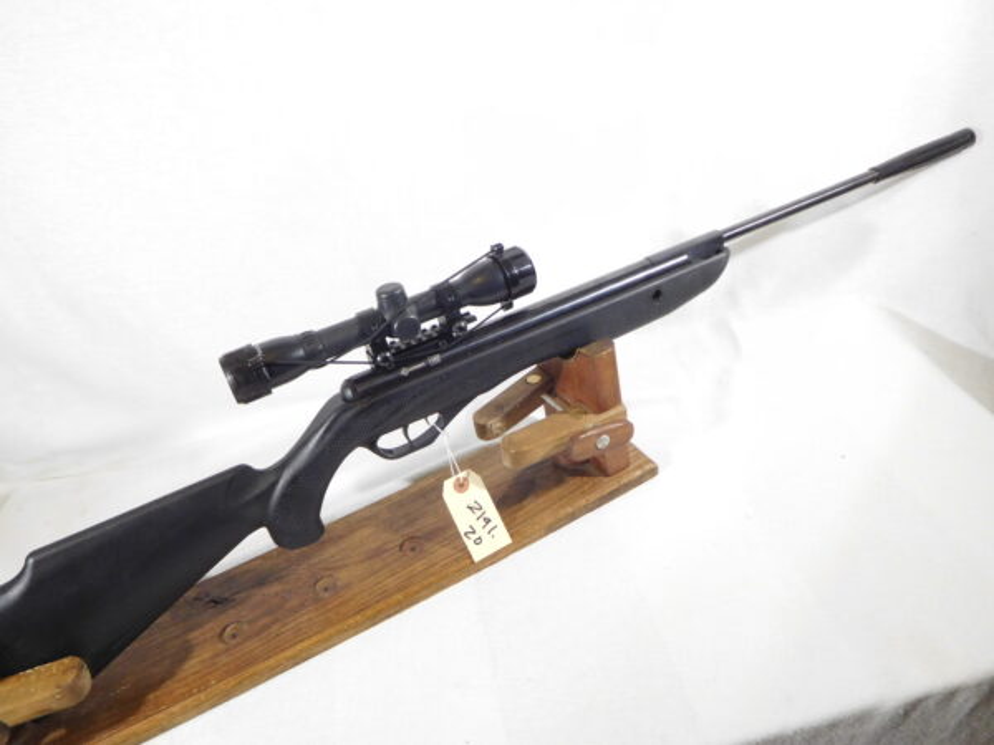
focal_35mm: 25
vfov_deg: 54.9
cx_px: 497
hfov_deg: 69.4
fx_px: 718
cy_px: 372
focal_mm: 4.5
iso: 320
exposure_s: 1/30
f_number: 3.4
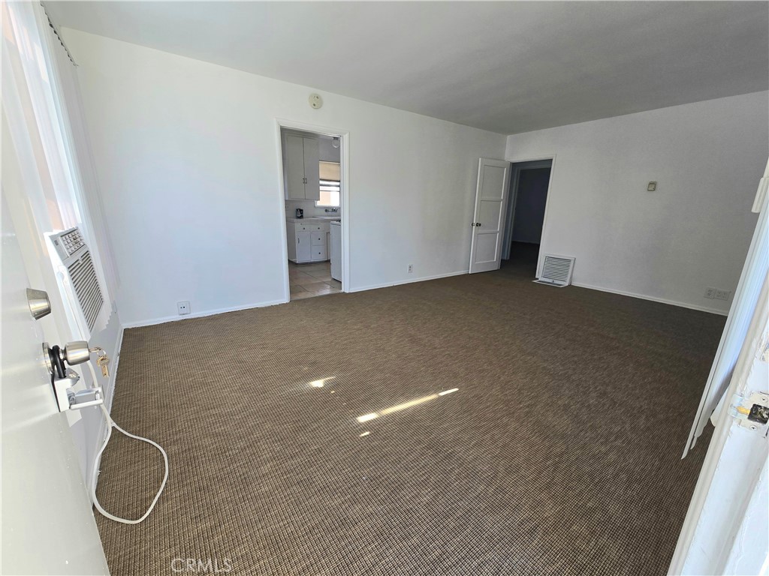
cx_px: 384
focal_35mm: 13
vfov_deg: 89.9
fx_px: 289
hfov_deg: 106.2
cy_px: 288
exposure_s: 1/125
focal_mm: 2.2
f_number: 2.2
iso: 50
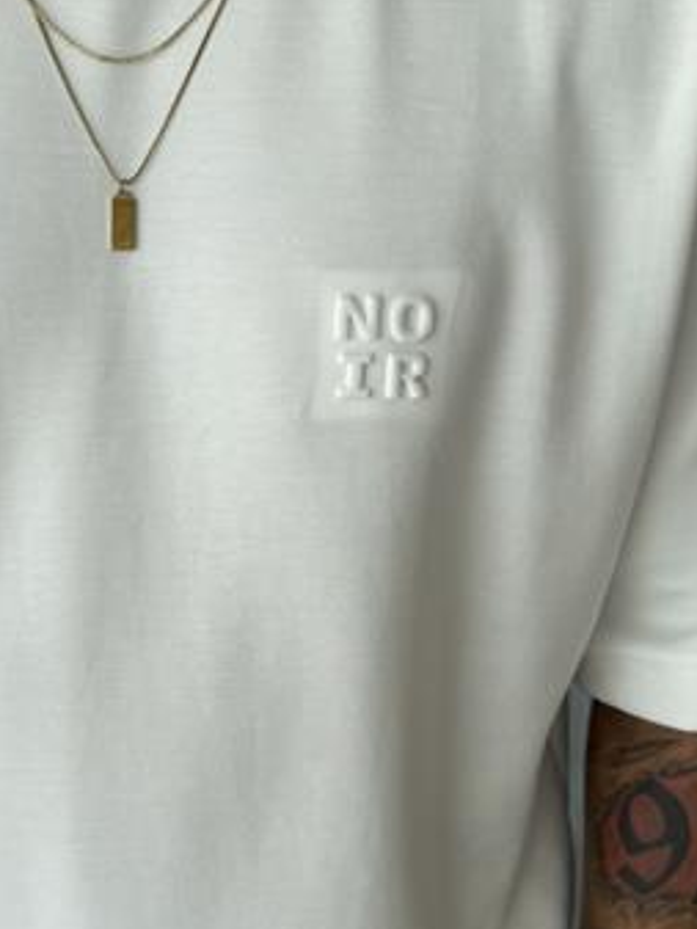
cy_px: 595
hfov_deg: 25.2
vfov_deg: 33.6
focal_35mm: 57
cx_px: 138
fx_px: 1529
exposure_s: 1/1106
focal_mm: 6.76
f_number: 1.78
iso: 80
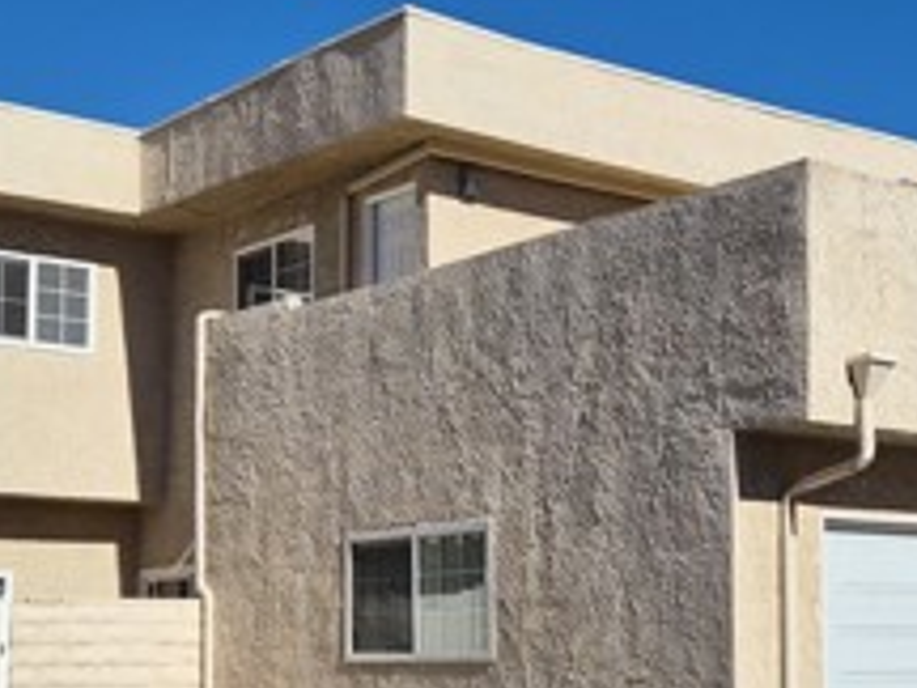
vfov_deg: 21.4
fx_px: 1801
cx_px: 692
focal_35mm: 68
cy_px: 535
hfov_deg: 28.1
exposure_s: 1/7696
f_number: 1.8
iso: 50
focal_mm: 5.4
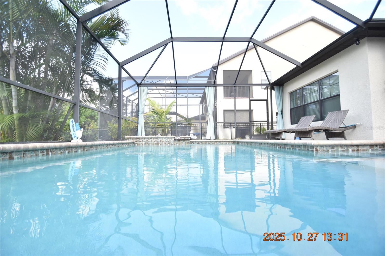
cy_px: 128
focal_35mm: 15
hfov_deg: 100.4
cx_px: 192
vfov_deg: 77.3
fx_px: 160
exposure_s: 1/500
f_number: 3.5
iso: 800
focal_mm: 10
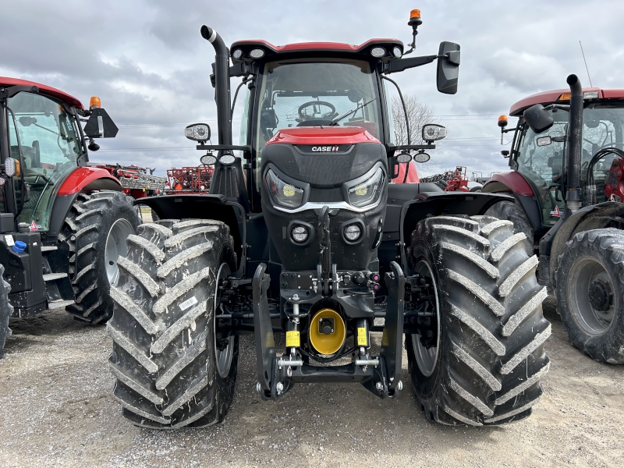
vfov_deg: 53.1
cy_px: 234
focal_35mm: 26
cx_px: 312
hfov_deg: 67.3
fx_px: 469
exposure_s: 1/2353
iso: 50
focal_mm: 5.7
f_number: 1.5
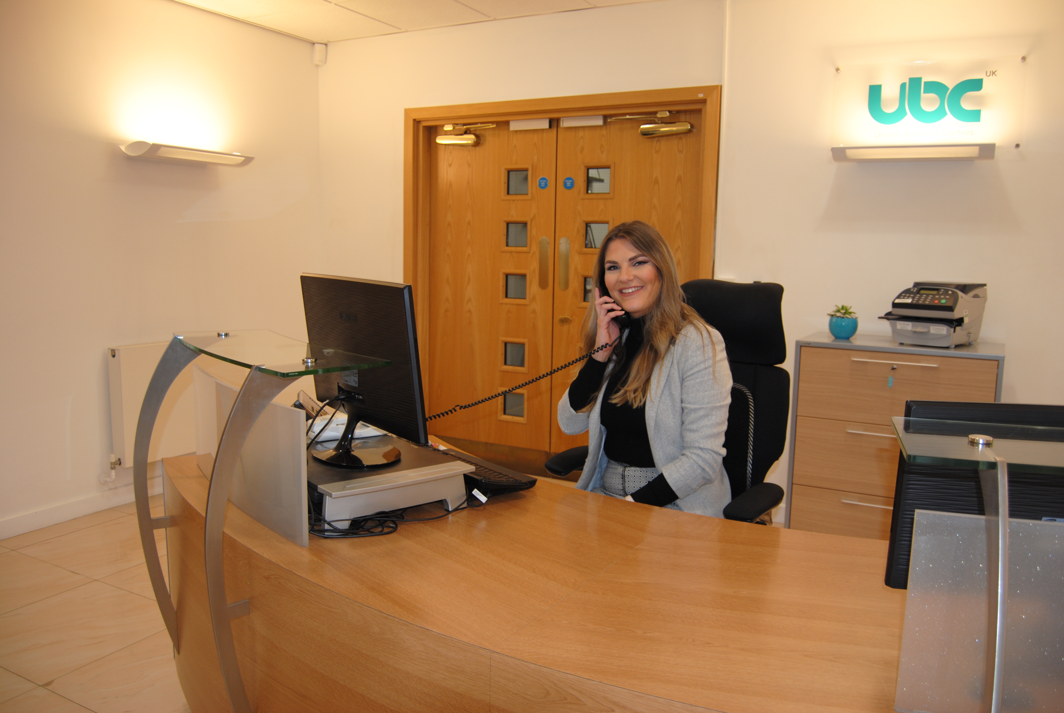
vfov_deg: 48.0
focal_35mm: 27
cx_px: 532
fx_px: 799
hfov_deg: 67.3
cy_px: 356
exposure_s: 1/50
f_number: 3.5
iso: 200
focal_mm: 18
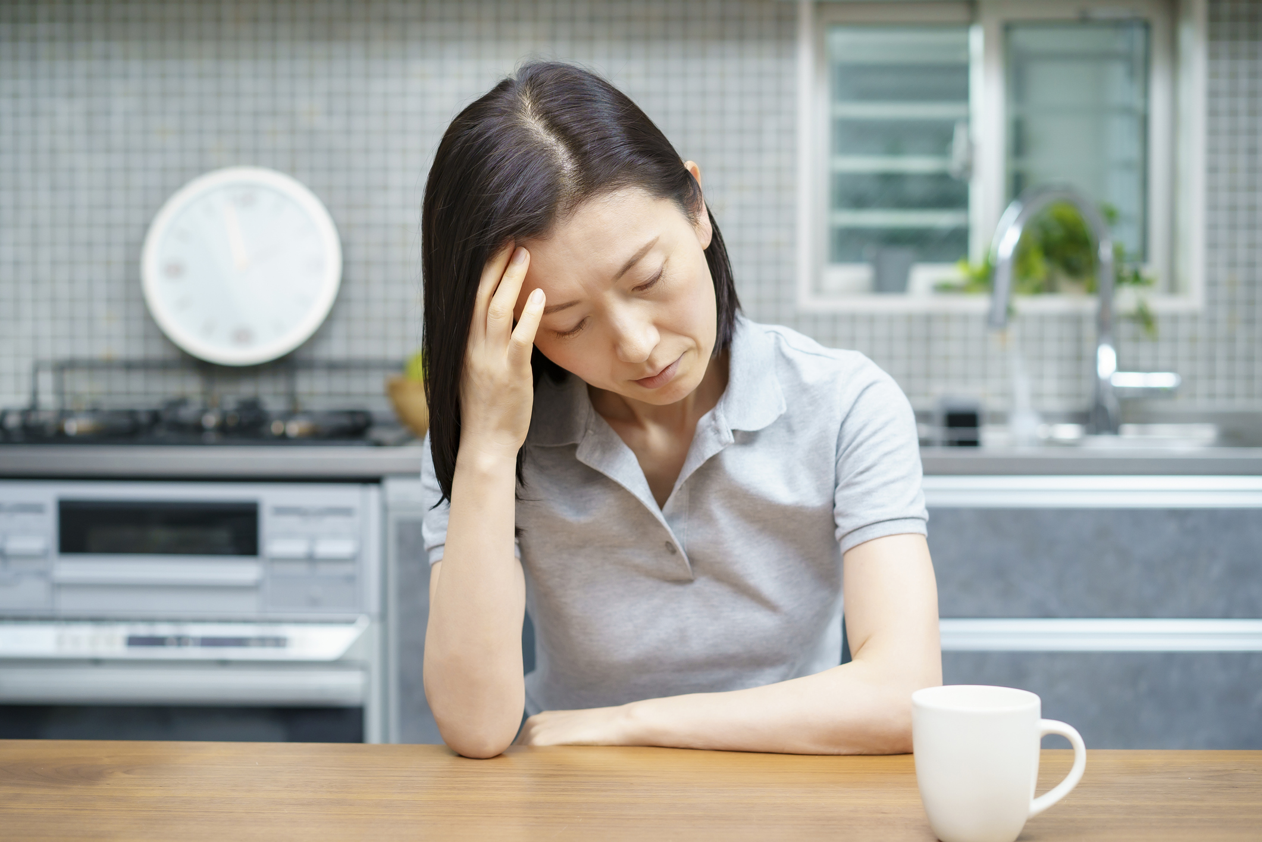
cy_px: 421
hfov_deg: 36.2
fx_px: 1928
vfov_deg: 24.6
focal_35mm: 55
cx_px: 631
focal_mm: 55
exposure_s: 1/160
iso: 400
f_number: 2.8
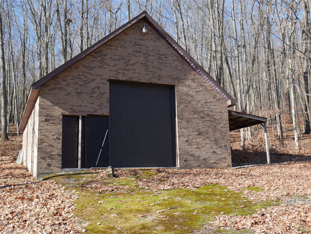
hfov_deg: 49.0
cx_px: 156
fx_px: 342
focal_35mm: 38
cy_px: 117
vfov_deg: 37.7
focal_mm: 19
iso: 200
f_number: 4.1
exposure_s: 1/400
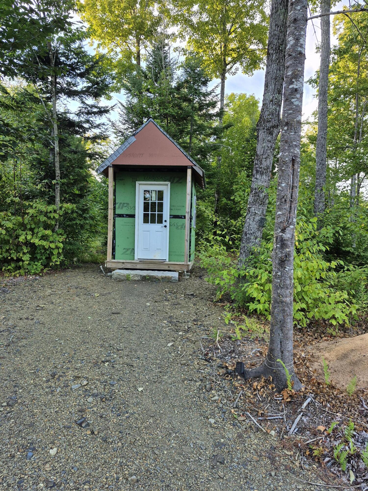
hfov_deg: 58.9
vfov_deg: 73.9
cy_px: 246
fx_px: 326
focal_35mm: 23
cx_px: 184
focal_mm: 5.4
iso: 64
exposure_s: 1/180
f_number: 1.8
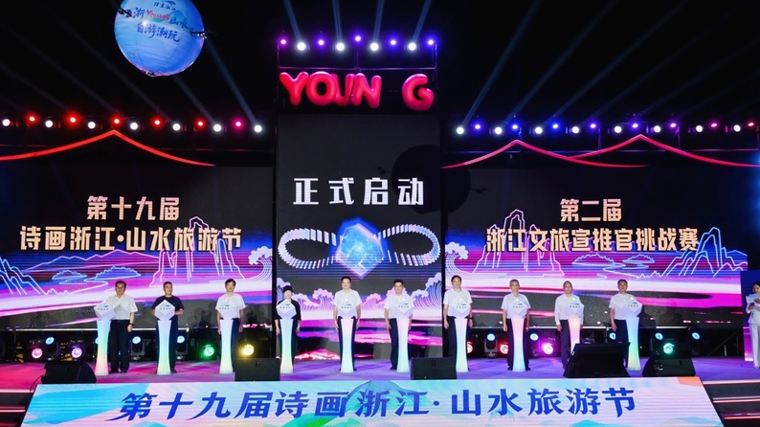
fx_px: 766
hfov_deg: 52.8
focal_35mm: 38
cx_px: 379
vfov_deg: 31.1
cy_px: 230
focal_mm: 36
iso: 1600
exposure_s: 1/400
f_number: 4
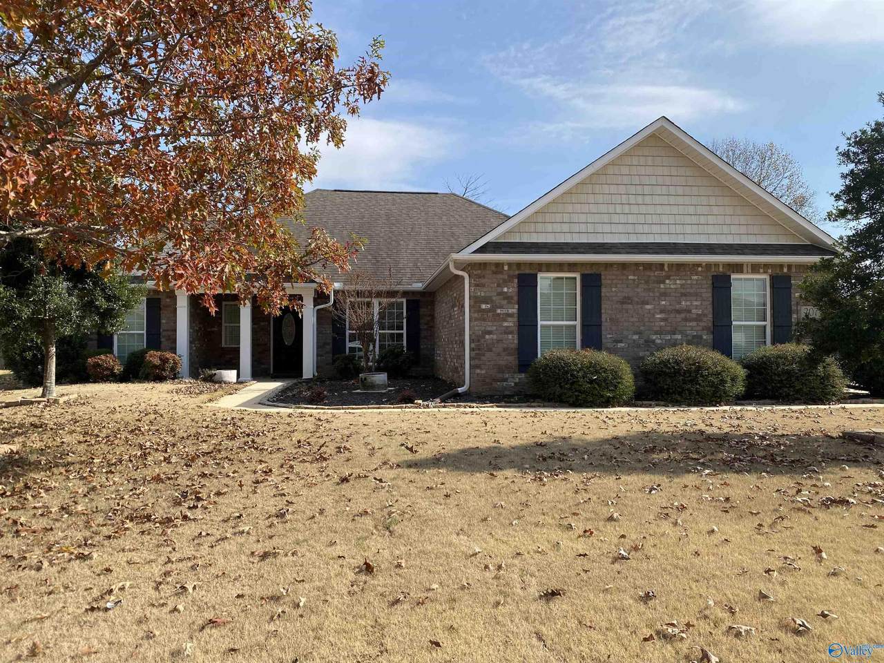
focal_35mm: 26
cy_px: 332
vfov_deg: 53.1
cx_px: 442
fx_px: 664
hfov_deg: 67.3
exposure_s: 1/2463
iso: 32
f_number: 1.8
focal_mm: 4.25
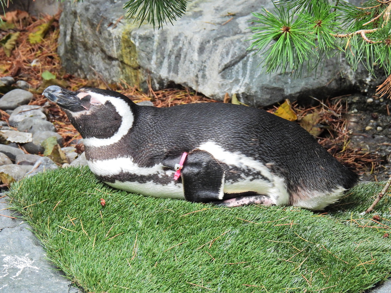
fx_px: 6212
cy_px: 146
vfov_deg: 2.7
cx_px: 196
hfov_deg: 3.6
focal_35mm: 550
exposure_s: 1/200
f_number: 5
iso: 400
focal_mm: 98.1
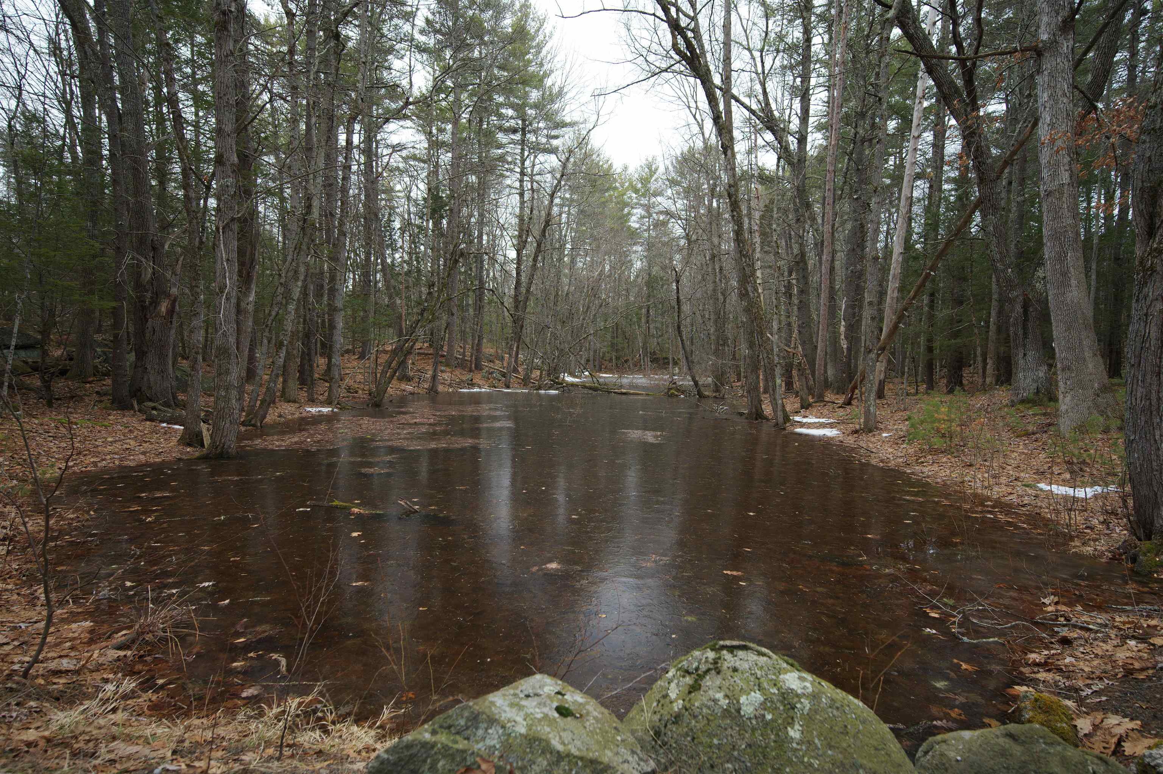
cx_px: 582
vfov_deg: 57.2
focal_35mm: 22
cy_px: 387
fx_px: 710
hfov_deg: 78.6
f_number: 4.5
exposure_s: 1/200
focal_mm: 22
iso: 1000
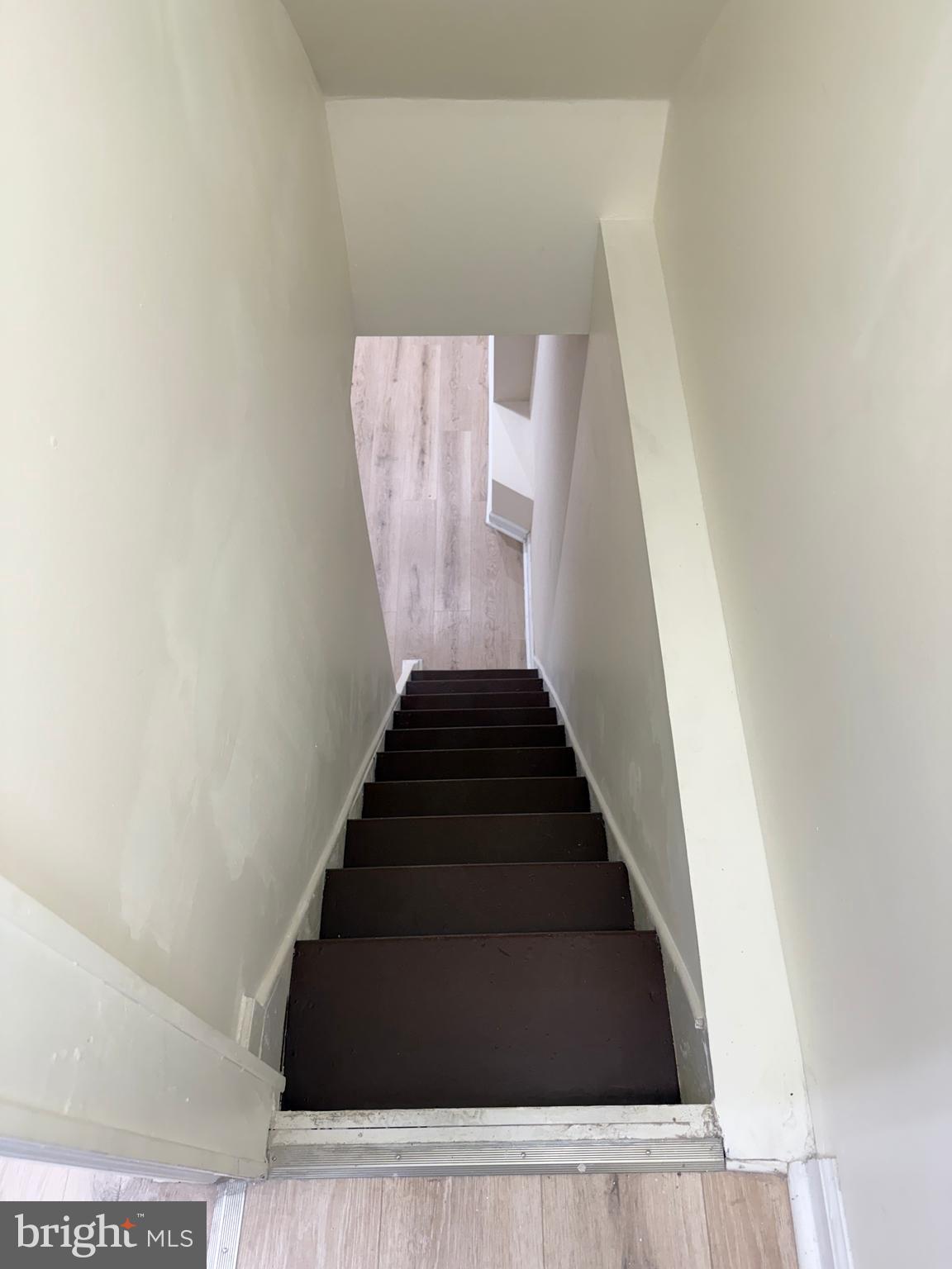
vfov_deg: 71.6
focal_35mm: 24
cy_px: 634
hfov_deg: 56.8
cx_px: 476
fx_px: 880
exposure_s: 1/120
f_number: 1.78
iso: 160
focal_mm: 6.76
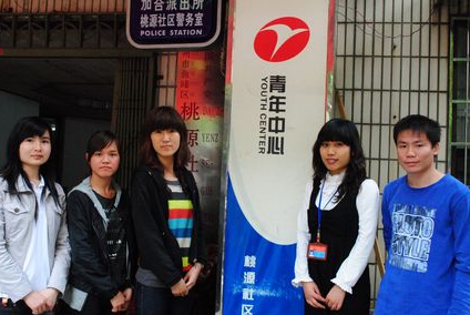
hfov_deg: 42.7
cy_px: 149
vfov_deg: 29.3
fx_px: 601
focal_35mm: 46
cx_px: 227
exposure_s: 1/50
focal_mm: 26
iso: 1600
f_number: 6.3
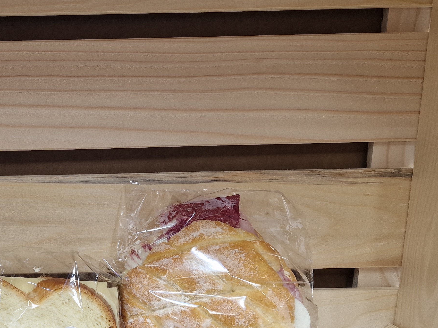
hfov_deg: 35.0
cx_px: 33
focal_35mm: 51
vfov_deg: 27.6
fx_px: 645
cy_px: 293
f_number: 1.8
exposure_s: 1/120
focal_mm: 6.4
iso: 50
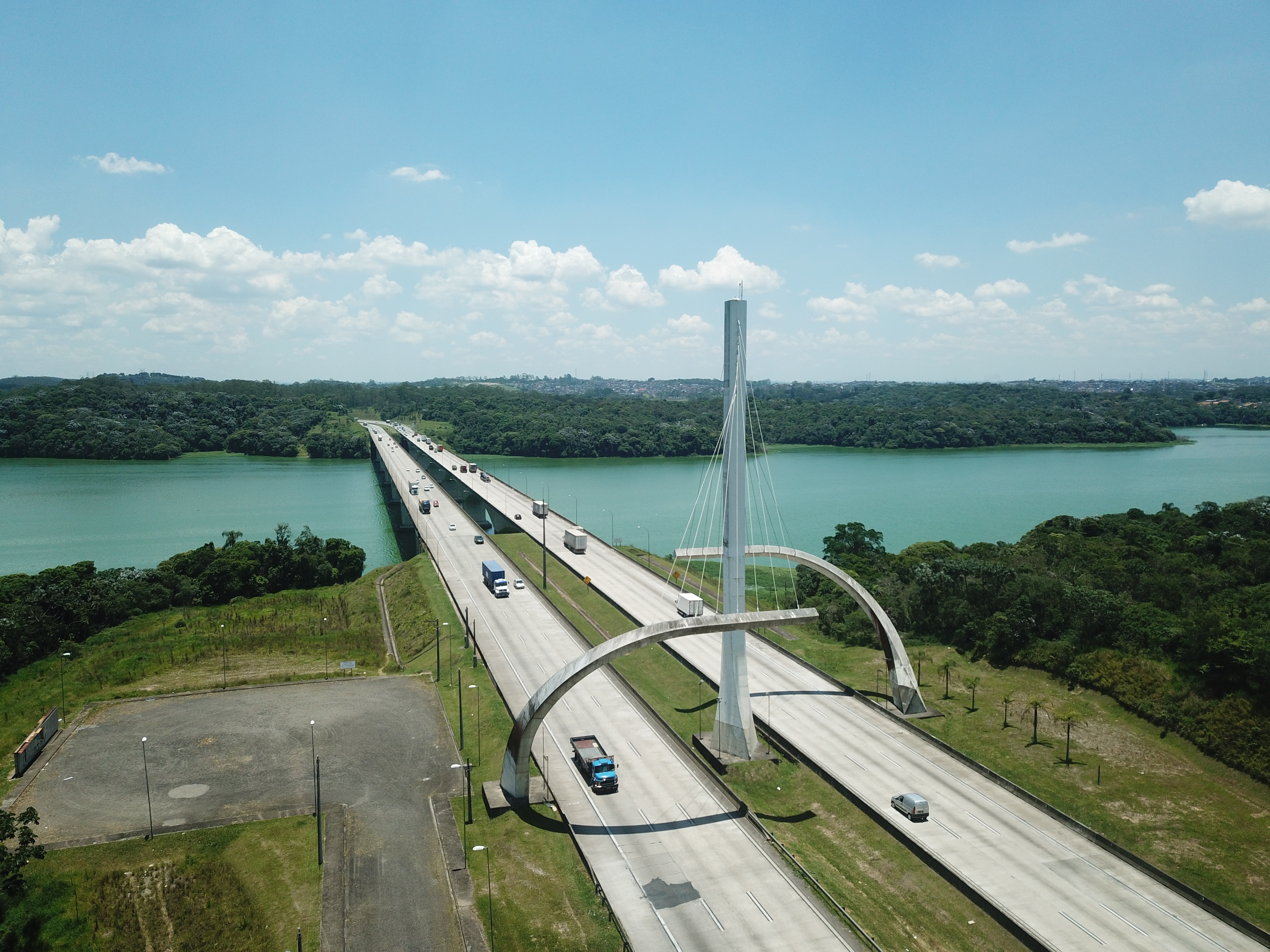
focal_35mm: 26
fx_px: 954
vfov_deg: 53.1
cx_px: 635
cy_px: 476
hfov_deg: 67.3
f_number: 2.2
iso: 100
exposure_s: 1/1727
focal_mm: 4.73
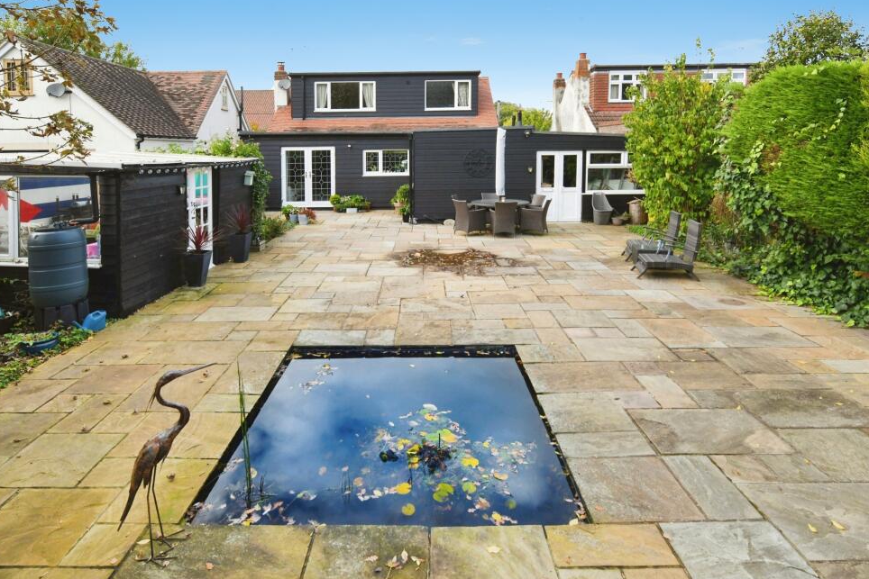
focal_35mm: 17
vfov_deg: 70.4
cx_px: 408
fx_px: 410
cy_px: 303
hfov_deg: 93.2
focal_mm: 16
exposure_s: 1/320
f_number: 10
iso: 640
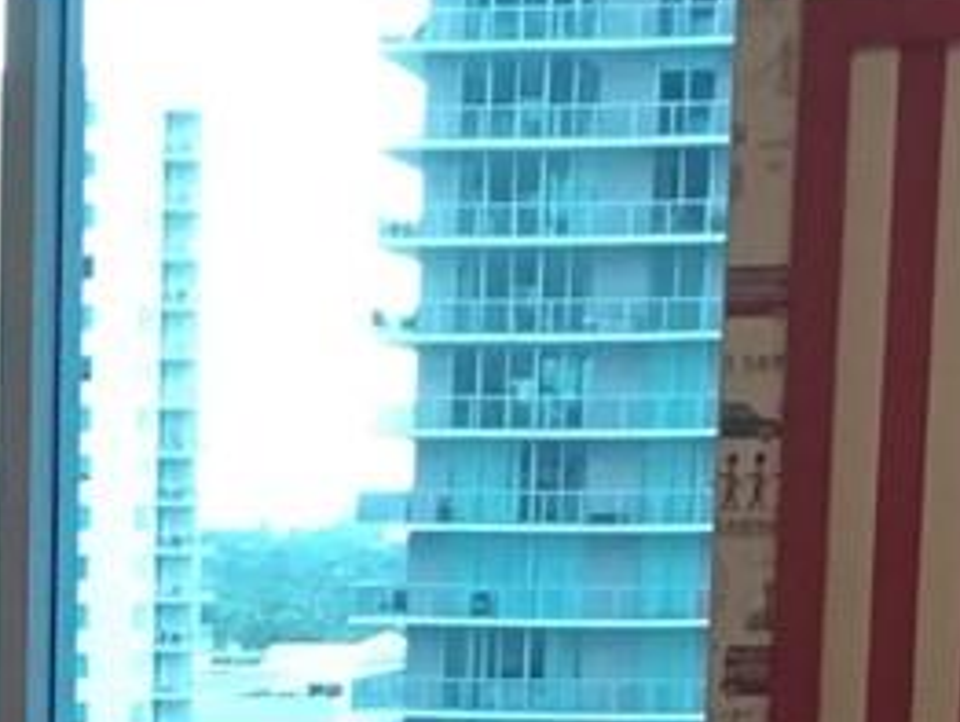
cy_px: 1440
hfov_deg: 10.3
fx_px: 5246
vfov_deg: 7.6
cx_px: -209
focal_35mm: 189
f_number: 2.4
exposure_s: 1/30
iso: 32
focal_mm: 3.3
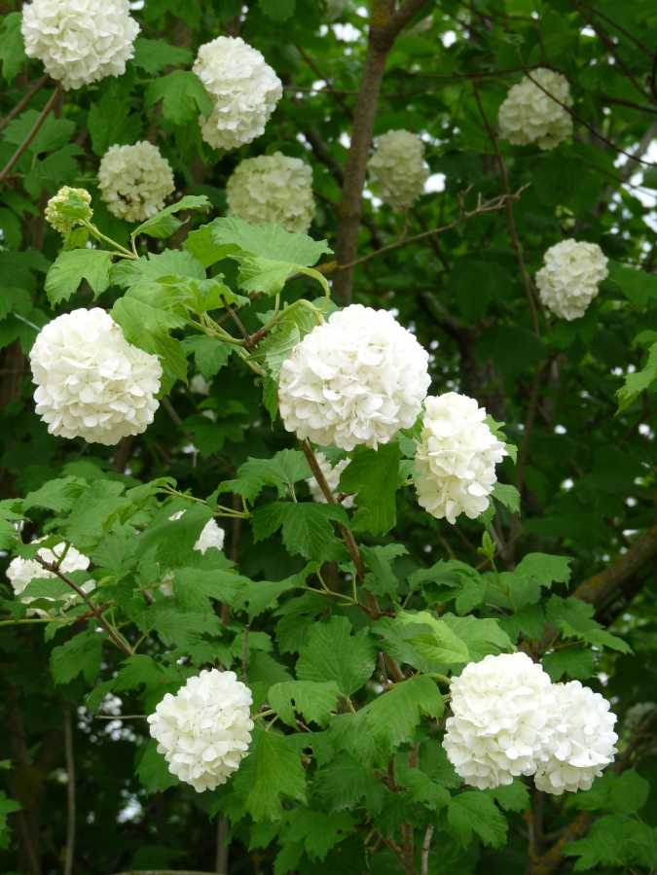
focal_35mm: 105
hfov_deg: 14.1
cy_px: 438
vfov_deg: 18.7
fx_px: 2657
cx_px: 328
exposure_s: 1/250
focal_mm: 18.7
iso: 100
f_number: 4
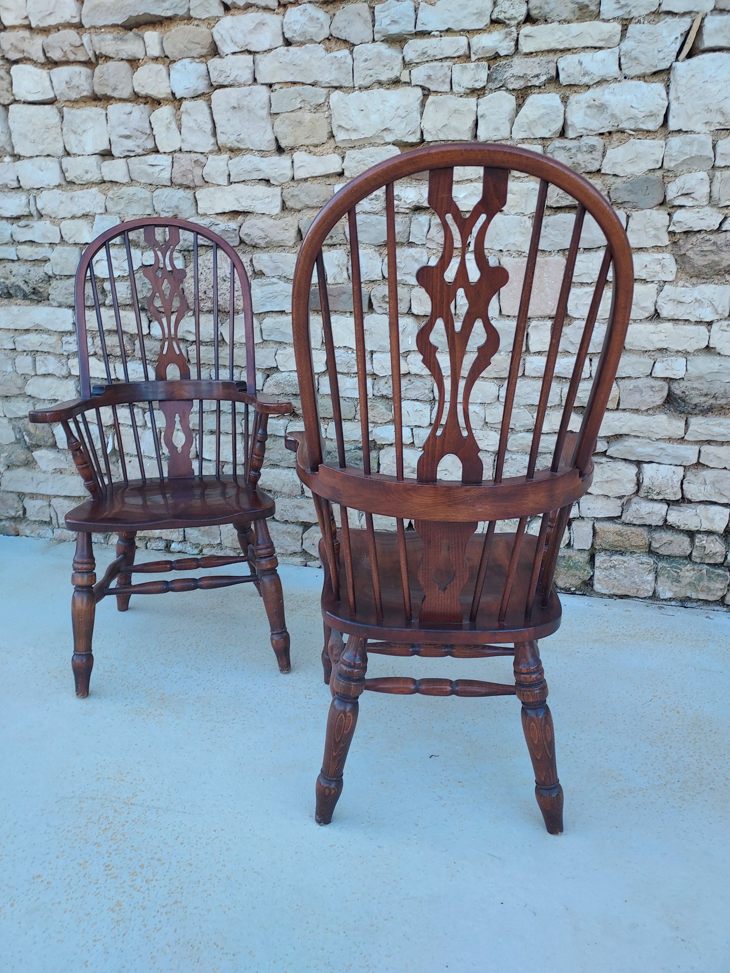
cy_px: 486
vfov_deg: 71.6
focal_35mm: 24
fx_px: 675
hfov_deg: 56.8
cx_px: 365
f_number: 1.8
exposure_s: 1/100
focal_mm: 4.6
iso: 50
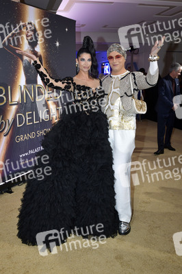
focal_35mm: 32
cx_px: 91
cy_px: 137
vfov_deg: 58.8
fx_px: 243
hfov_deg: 41.0
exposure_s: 1/250
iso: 1250
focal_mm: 32
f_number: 6.3
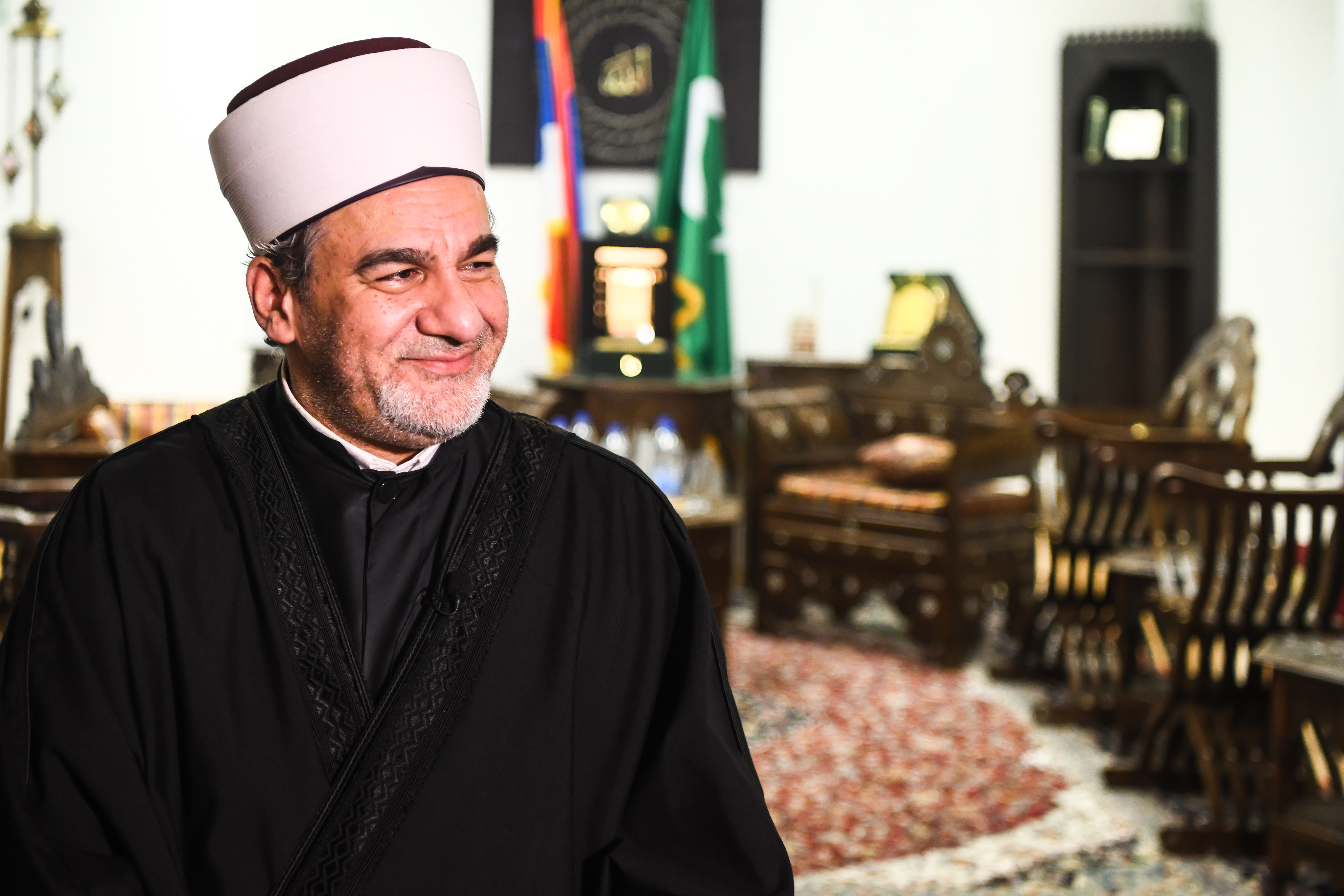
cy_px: 448
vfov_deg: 27.0
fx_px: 1867
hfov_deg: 39.6
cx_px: 672
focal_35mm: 50
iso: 1250
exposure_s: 1/60
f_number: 2.8
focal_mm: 50
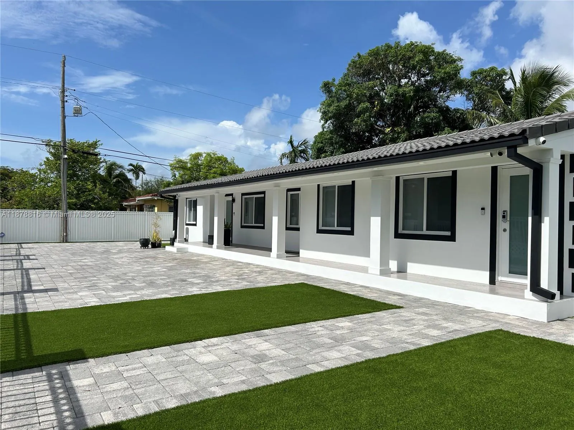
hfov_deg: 67.3
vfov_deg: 53.1
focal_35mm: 26
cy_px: 215
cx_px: 287
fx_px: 431
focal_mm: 5.7
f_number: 1.5
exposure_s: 1/7463
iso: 50
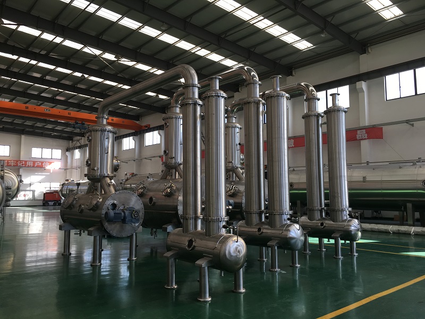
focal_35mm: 29
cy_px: 160
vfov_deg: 48.2
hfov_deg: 61.7
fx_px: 356
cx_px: 212
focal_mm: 4.15
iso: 25
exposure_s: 1/100
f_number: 2.2
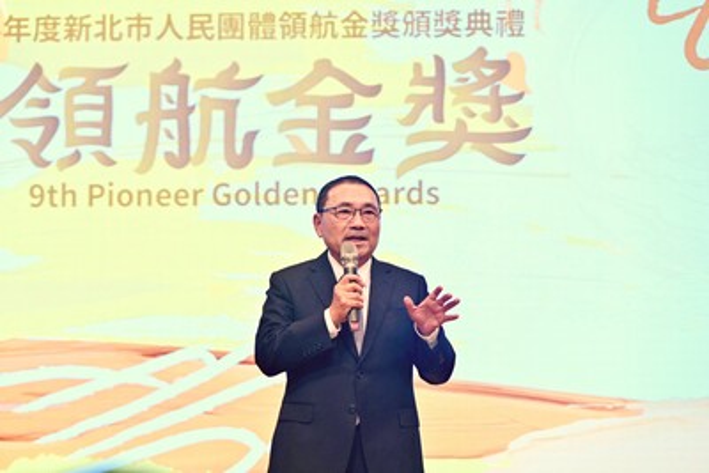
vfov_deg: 6.9
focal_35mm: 200
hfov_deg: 10.3
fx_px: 3940
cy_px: 236
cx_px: 354
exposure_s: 1/100
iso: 1100
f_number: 8
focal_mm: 200
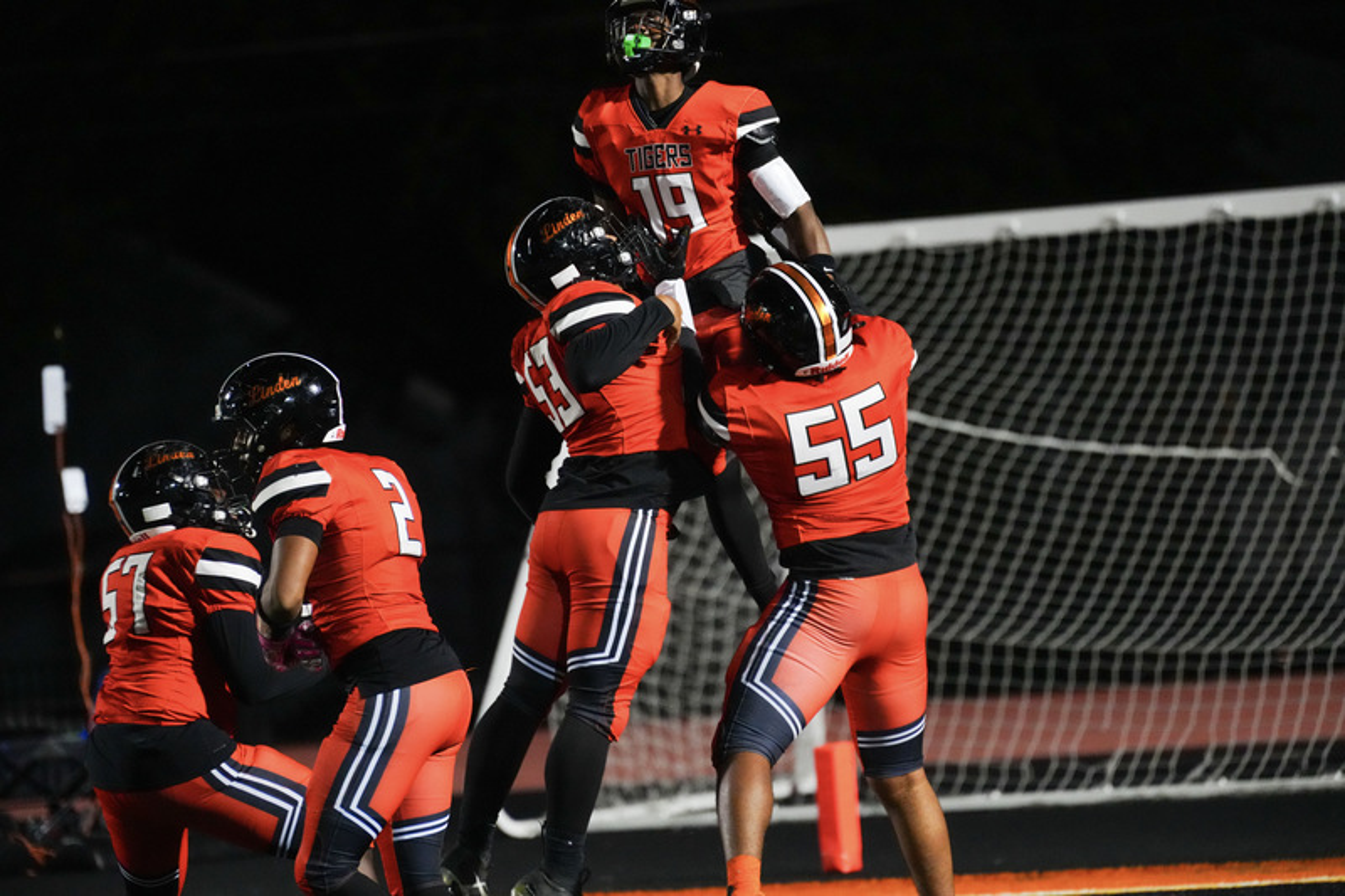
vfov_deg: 4.9
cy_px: 448
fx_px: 10458
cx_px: 672
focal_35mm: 280
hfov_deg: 7.4
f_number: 4
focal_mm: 280
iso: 6400
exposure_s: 1/640
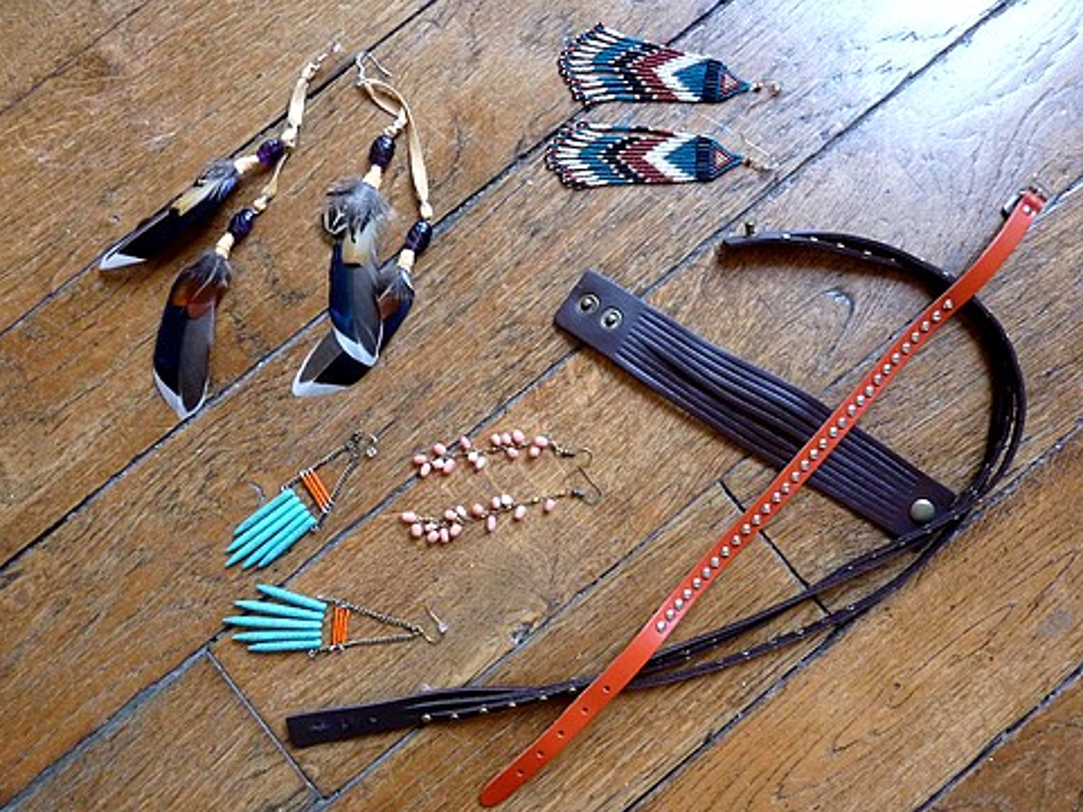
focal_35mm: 26
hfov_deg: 67.3
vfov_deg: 53.1
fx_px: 814
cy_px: 408
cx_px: 554
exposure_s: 1/15
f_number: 3.3
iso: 400
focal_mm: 4.1
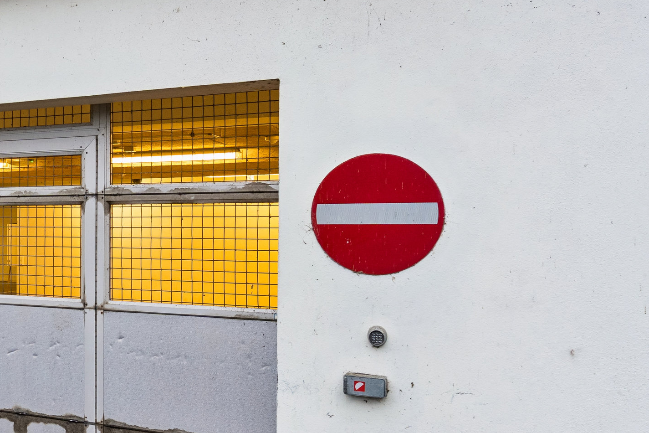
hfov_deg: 43.3
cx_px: 40
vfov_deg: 32.8
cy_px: 325
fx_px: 721
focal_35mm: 40
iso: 500
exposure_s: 1/30
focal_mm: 19
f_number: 6.7
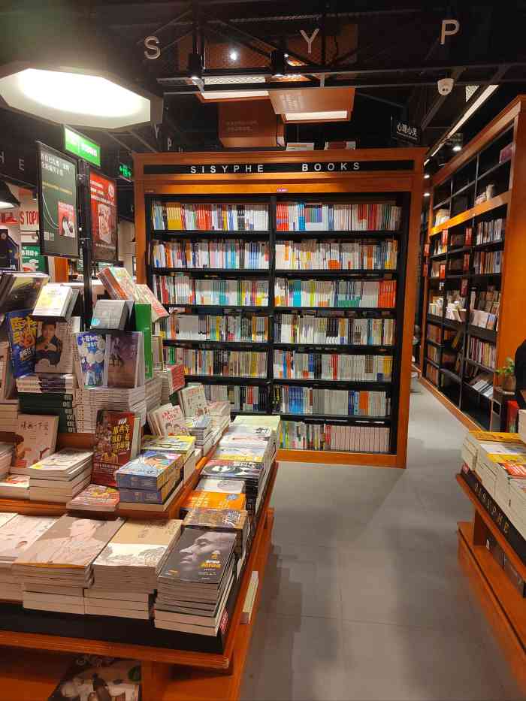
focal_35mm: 23
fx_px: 466
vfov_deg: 73.9
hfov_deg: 58.9
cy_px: 350
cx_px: 263
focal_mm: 5.52
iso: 1103
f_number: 1.9
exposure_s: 1/100
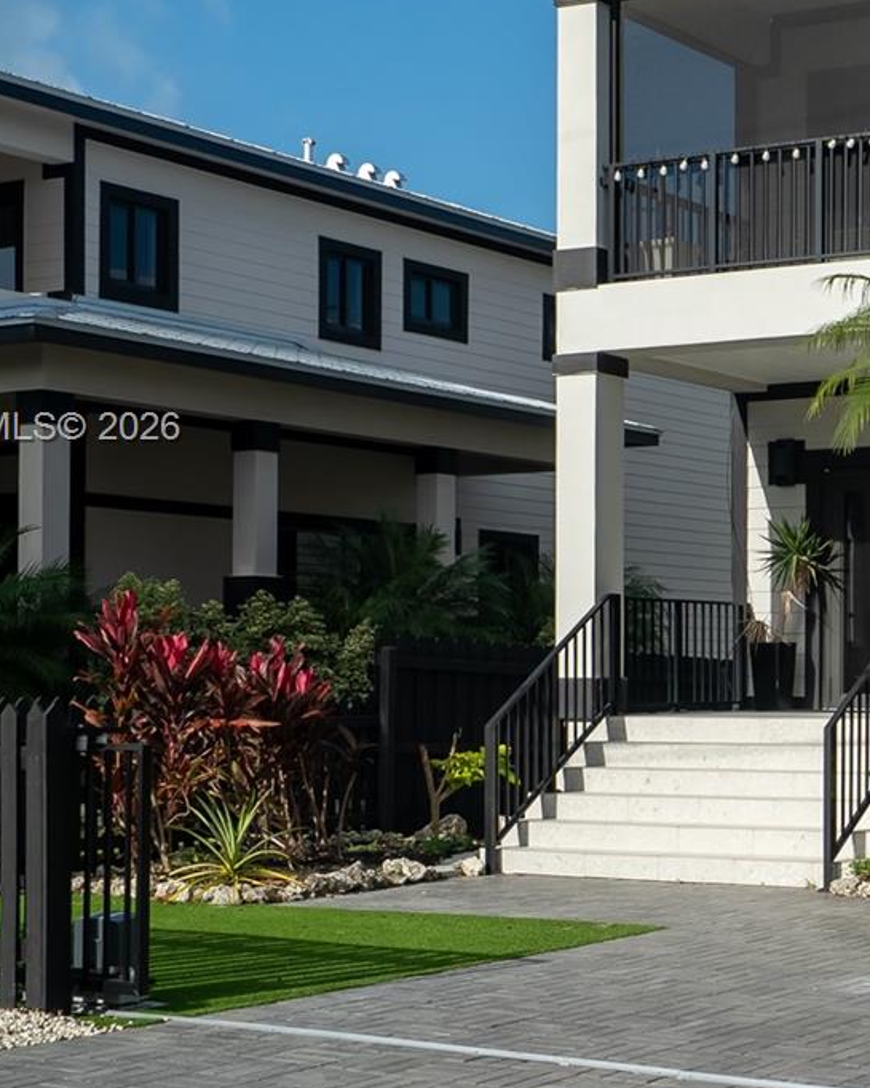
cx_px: 961
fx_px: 2059
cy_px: 430
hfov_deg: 22.5
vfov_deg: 29.5
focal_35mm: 64
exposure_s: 1/3200
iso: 250
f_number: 8
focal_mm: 29
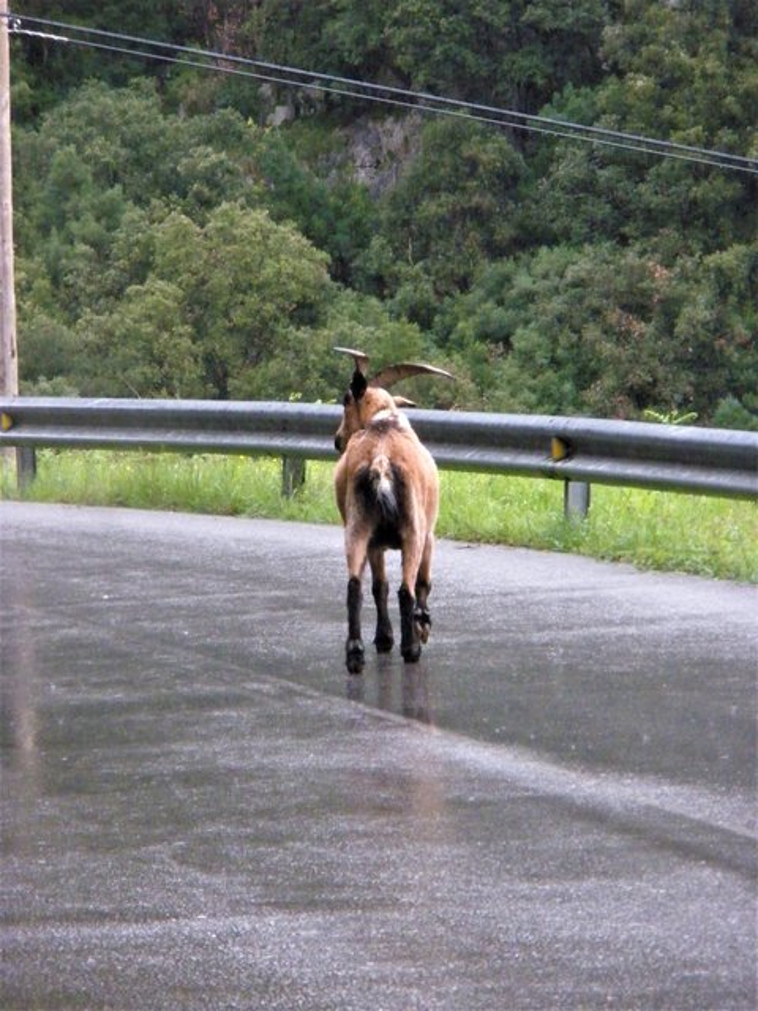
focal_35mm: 180
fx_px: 5255
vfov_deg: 11.0
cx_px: 379
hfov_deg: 8.2
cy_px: 506
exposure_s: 1/125
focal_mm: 31.5
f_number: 5.6
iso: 800
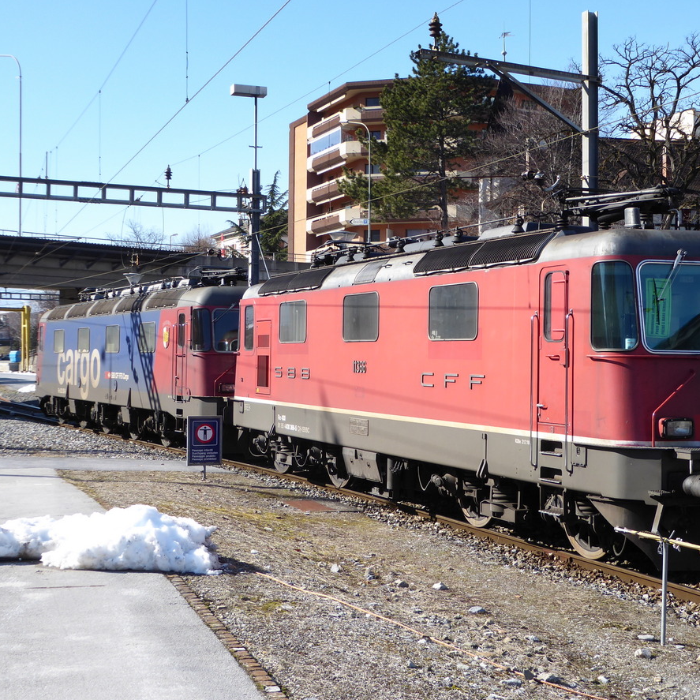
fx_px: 1258
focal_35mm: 55
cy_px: 353
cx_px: 457
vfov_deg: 31.1
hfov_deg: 30.9
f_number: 3.9
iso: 80
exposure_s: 1/400
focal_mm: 7.8
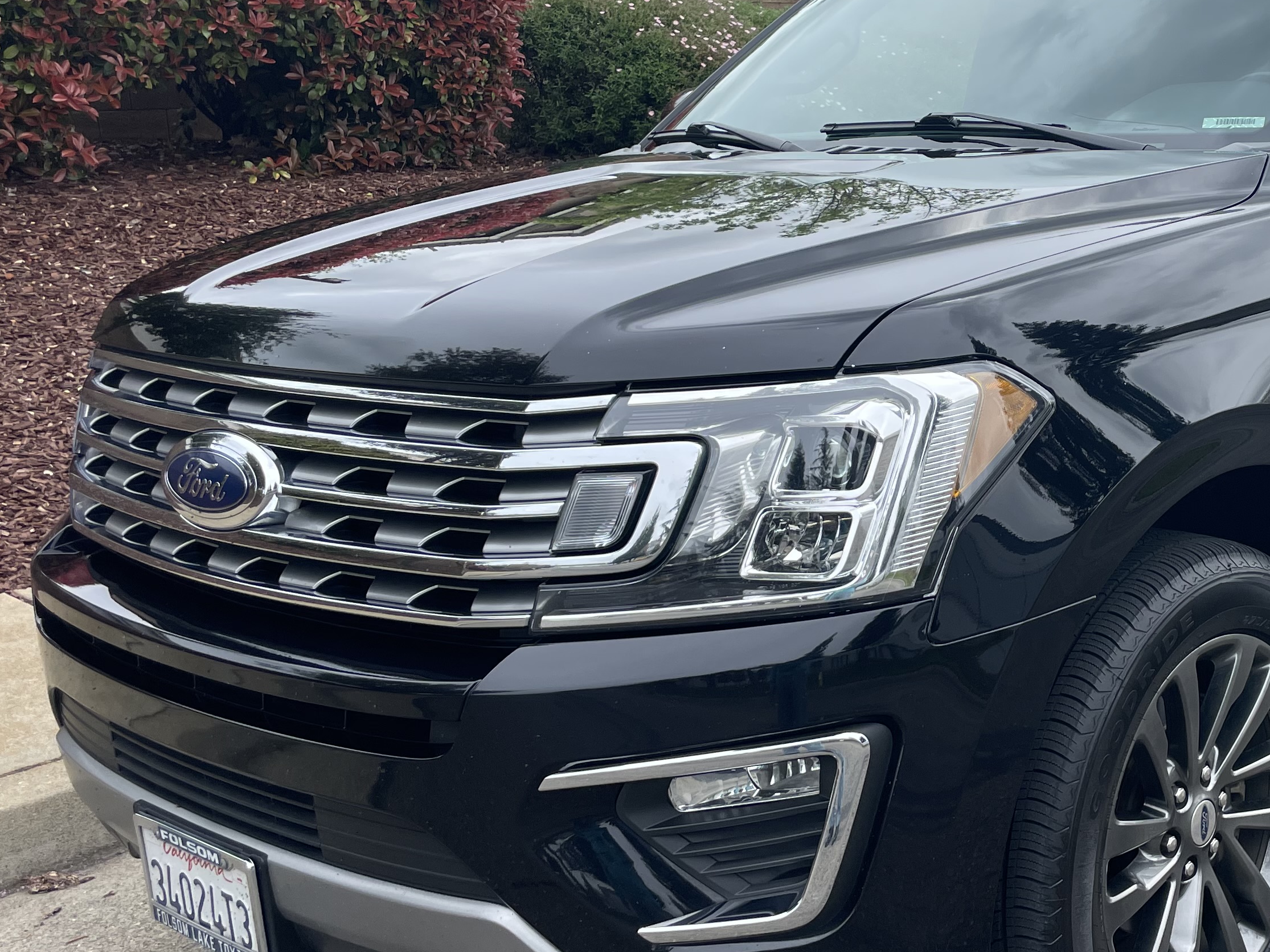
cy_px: 370
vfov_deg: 30.8
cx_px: 1071
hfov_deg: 38.4
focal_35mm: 47
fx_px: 1725
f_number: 1.6
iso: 32
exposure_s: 1/1473
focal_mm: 4.2
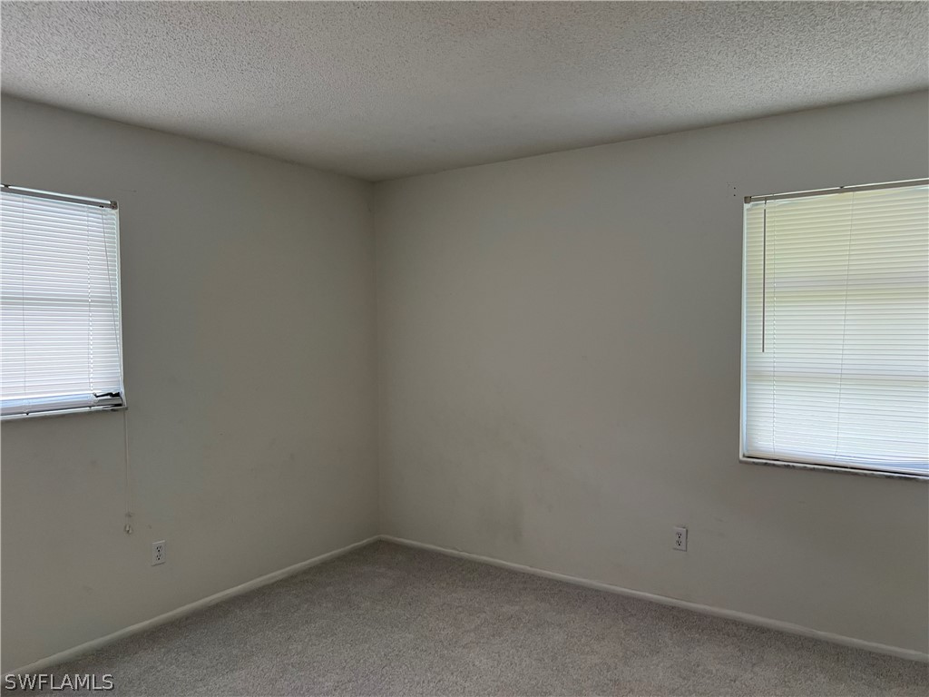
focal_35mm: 26
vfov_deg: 53.1
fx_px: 698
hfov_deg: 67.3
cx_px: 464
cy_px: 348
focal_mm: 5.7
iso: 100
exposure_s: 1/60
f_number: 1.5
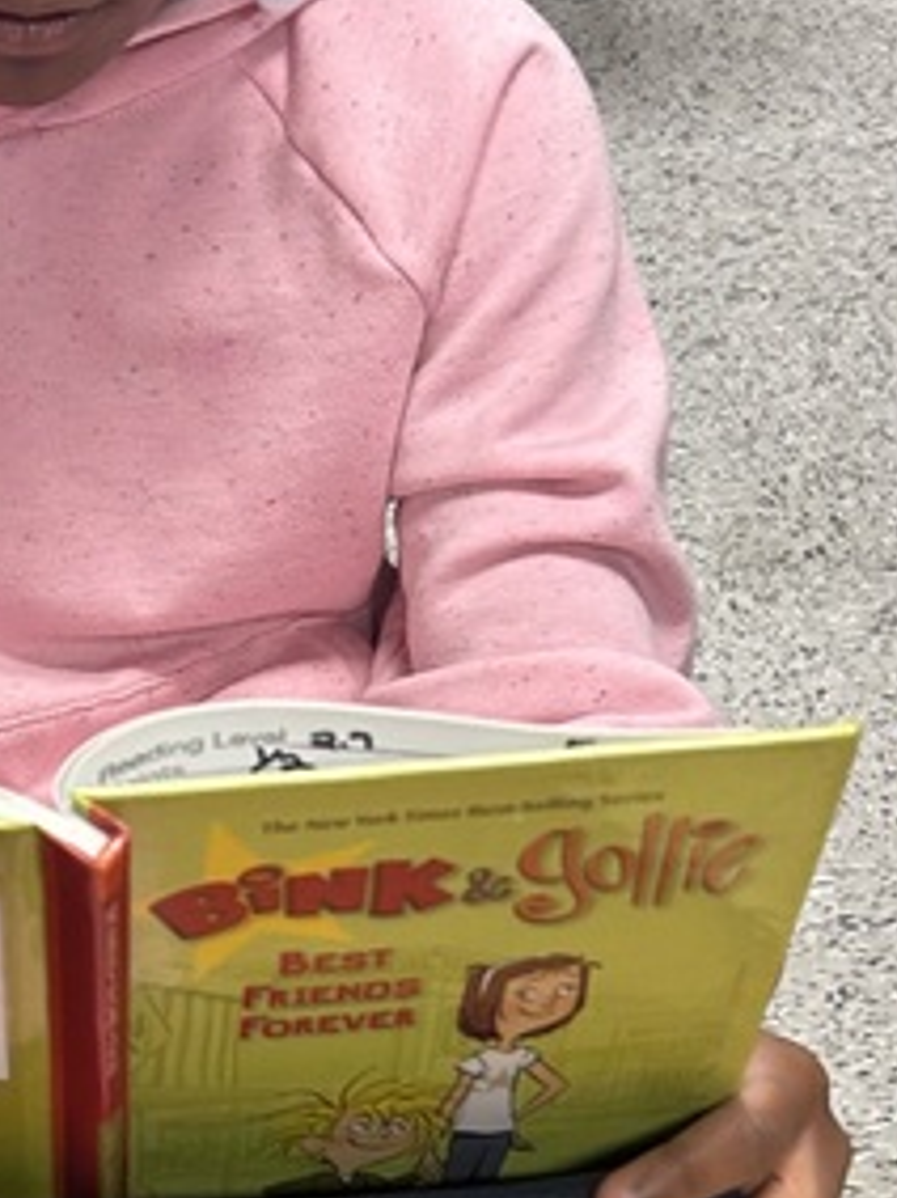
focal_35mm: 94
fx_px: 3250
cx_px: -38
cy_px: 969
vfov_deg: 20.6
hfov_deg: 15.4
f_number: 1.5
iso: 80
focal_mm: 5.7
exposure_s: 1/60
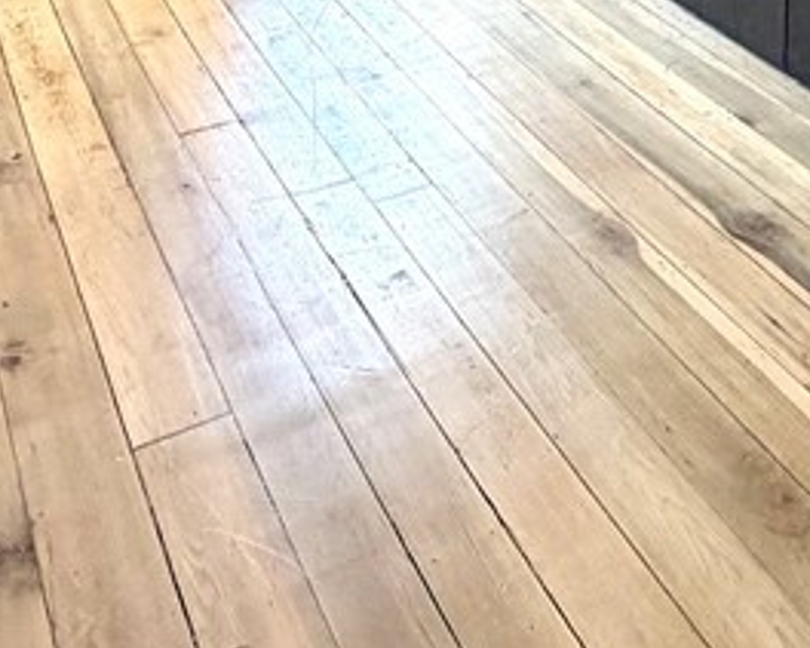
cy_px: -399
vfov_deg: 22.0
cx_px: 469
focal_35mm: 53
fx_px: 1270
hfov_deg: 35.3
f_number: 2.2
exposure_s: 1/120
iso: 250
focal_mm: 2.22
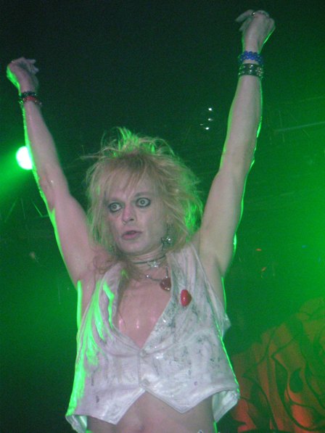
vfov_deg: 23.3
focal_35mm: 84
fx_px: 1051
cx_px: 162
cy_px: 216
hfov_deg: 17.6
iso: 400
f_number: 3.3
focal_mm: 13
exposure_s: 1/90
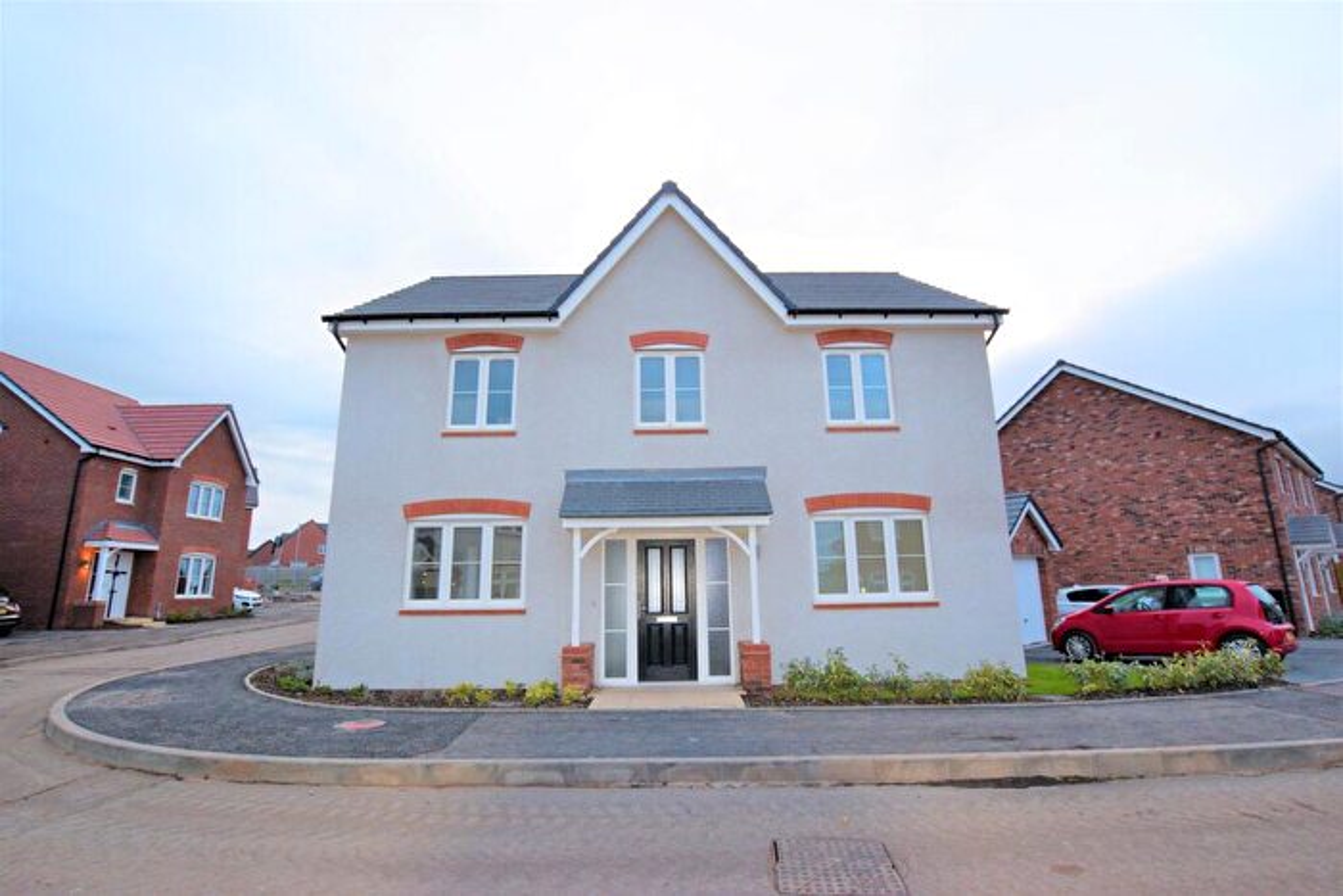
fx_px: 616
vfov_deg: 72.1
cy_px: 448
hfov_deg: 95.0
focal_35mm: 16
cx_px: 672
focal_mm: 11
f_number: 5.6
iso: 720
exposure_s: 1/125
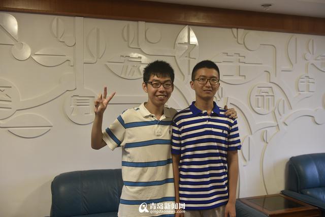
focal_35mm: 38
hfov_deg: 50.7
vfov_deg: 35.1
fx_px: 343
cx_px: 162
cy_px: 108
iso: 1250
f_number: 4
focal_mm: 38
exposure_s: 1/40
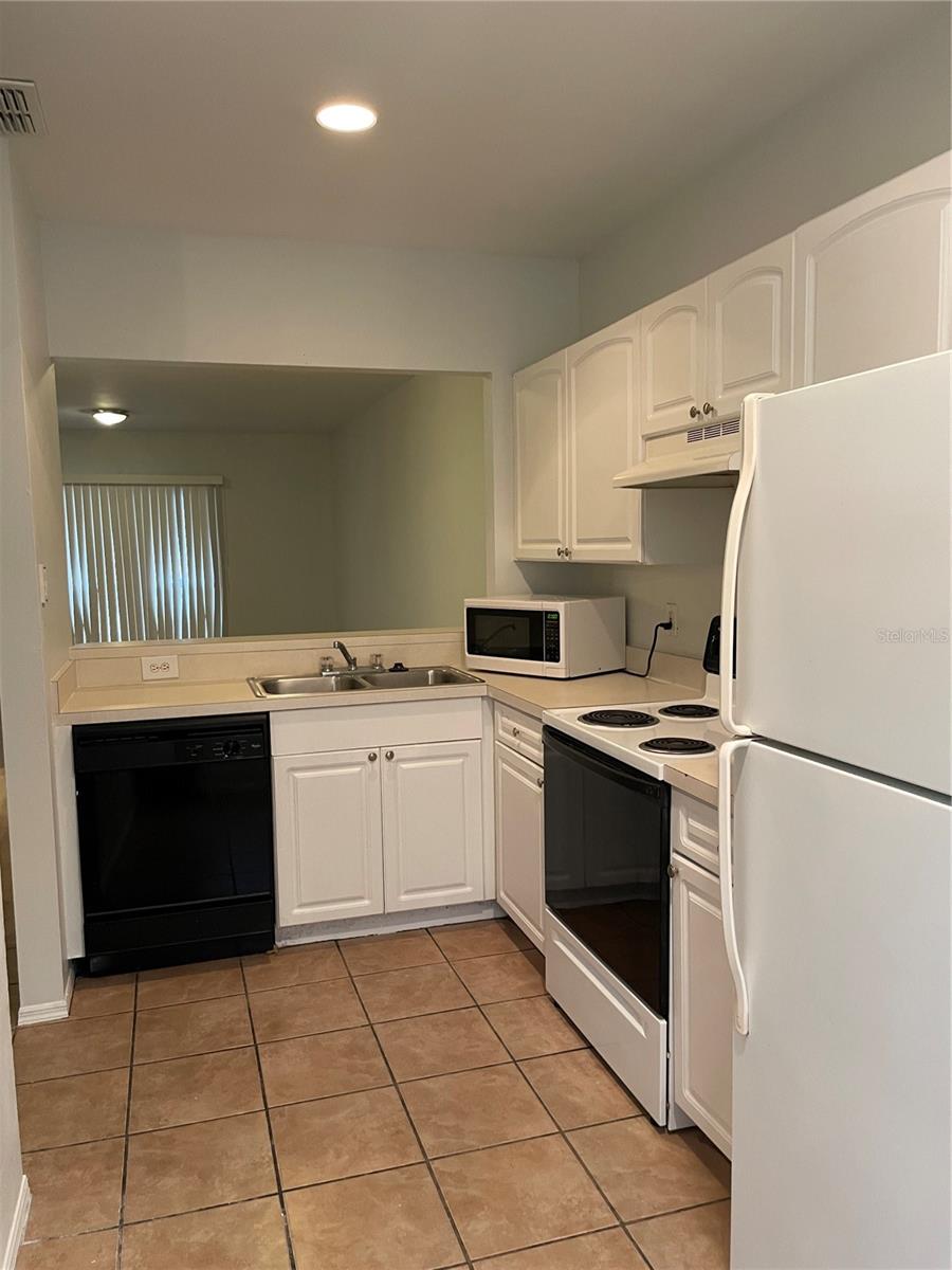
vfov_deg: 67.3
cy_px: 635
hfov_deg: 53.1
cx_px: 476
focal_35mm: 26
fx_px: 953
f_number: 1.6
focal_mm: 4.2
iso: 320
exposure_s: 1/60
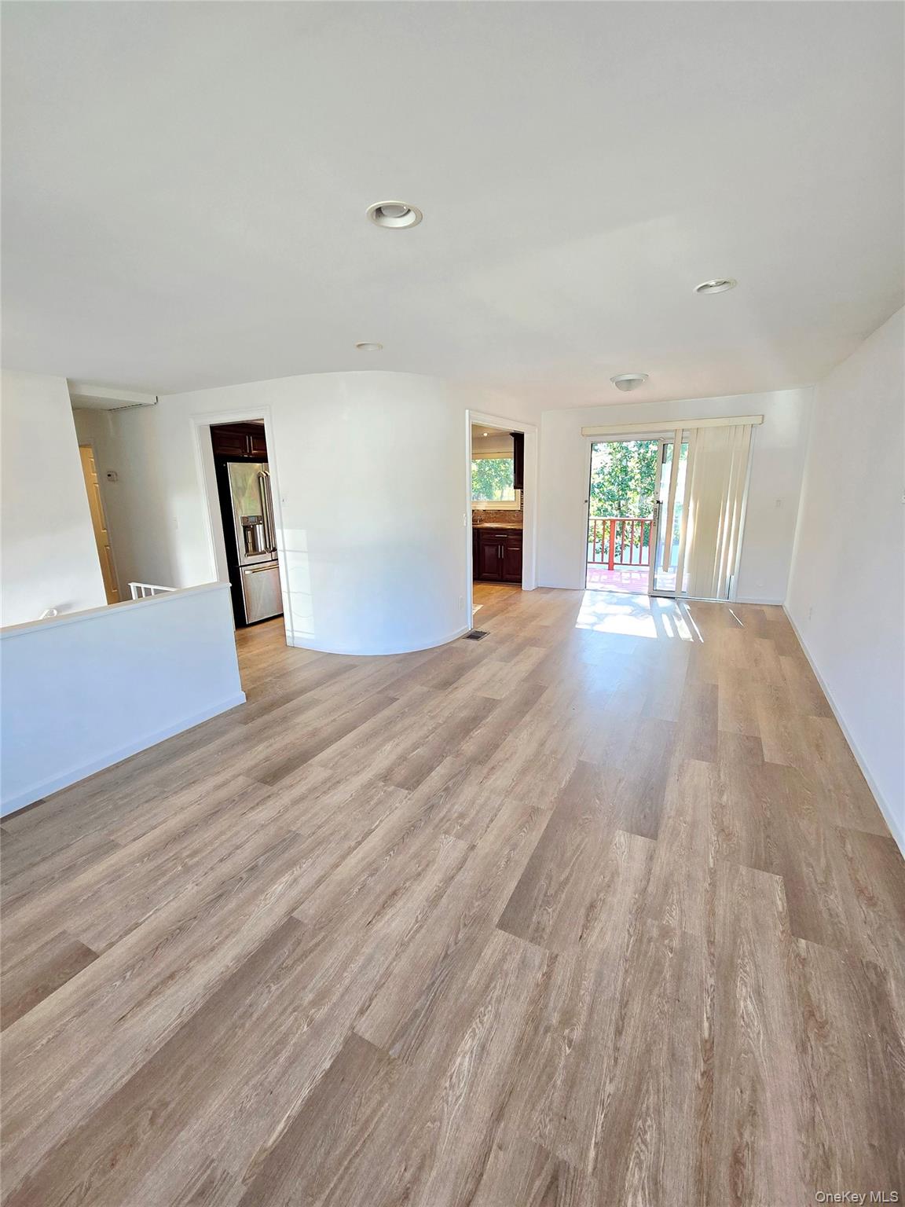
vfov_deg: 106.2
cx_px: 452
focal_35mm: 13
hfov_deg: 89.9
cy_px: 604
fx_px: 453
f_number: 2.2
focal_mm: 2.2
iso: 80
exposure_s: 1/60.2
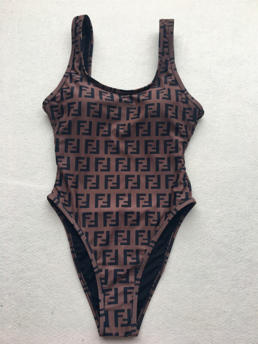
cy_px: 172
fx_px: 288
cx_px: 129
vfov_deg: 61.7
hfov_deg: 48.2
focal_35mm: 29
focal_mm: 4.15
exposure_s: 1/100
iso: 40
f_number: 2.2
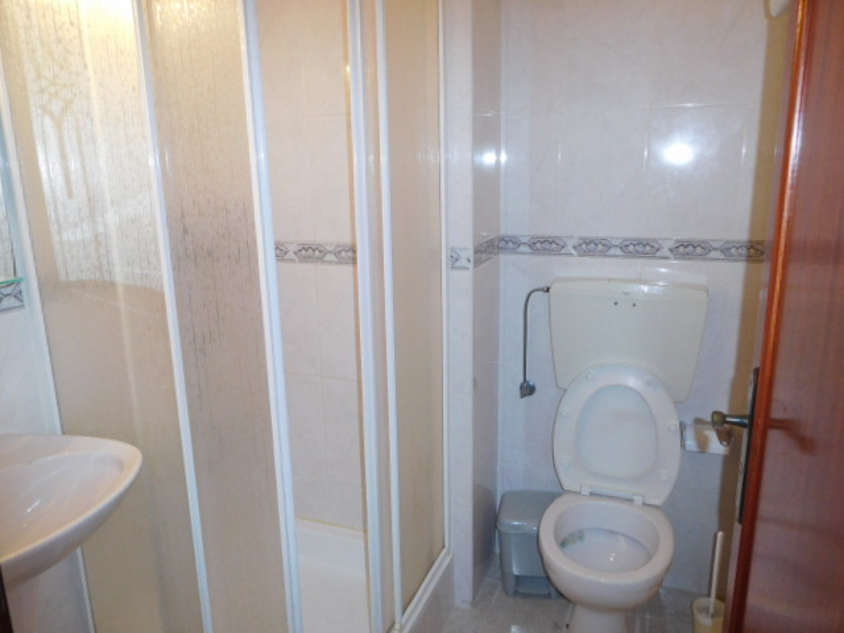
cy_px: 316
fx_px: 610
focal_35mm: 25
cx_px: 422
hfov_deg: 69.4
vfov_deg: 54.9
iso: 200
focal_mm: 4.5
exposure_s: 1/30
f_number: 3.4
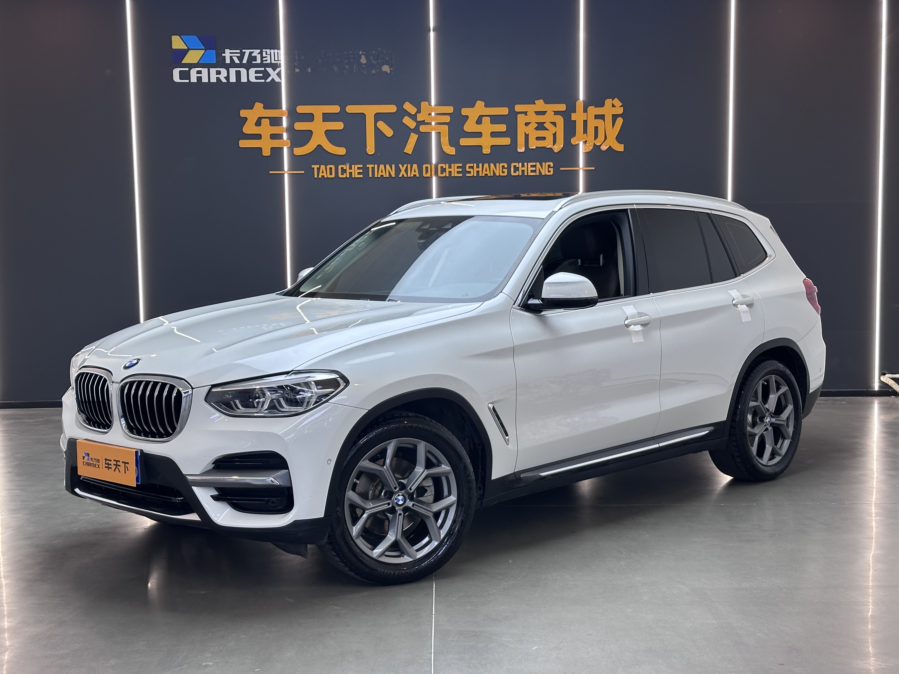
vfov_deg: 30.3
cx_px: 450
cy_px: 337
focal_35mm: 48
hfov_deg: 39.7
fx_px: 1247
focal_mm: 6.86
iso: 64
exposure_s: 1/100
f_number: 1.78
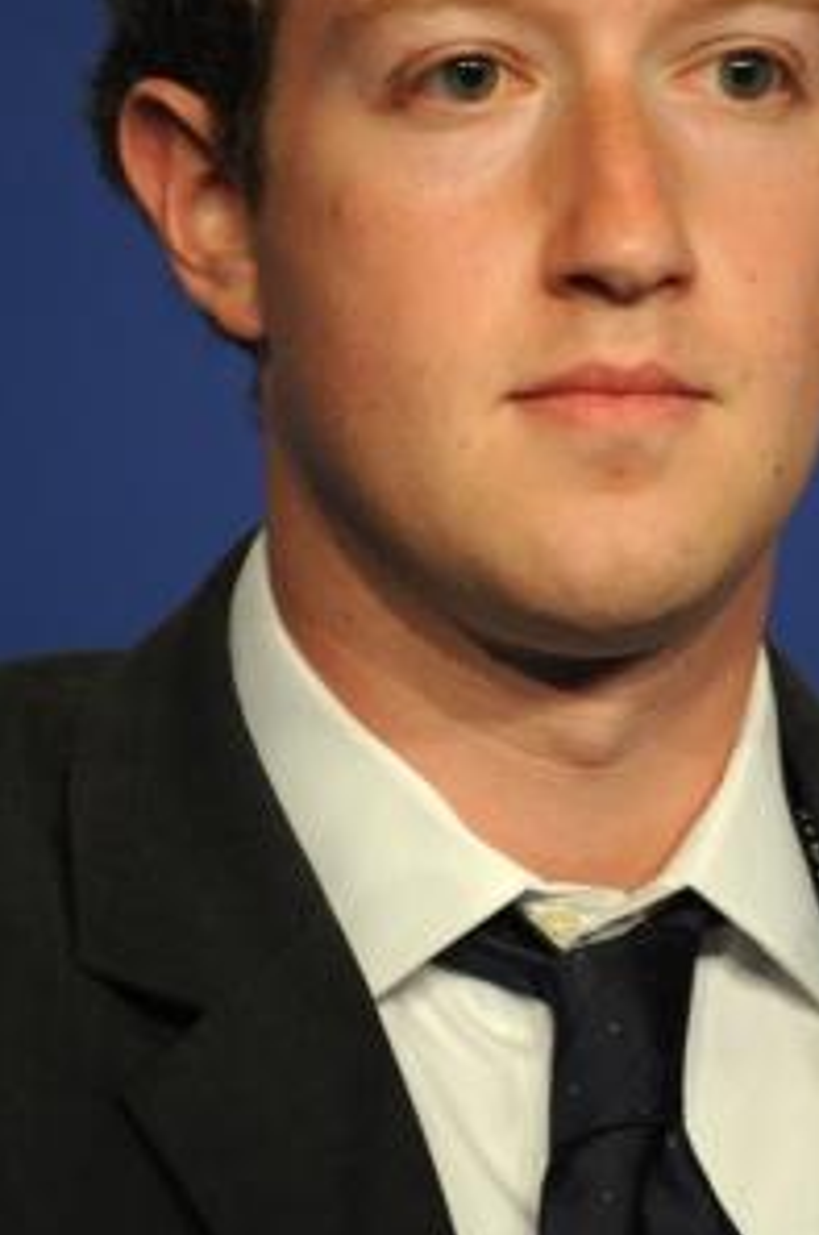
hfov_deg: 3.0
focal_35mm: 453
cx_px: 545
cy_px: 383
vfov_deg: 4.6
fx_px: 15512
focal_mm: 300
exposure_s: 1/100
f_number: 5.6
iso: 1600
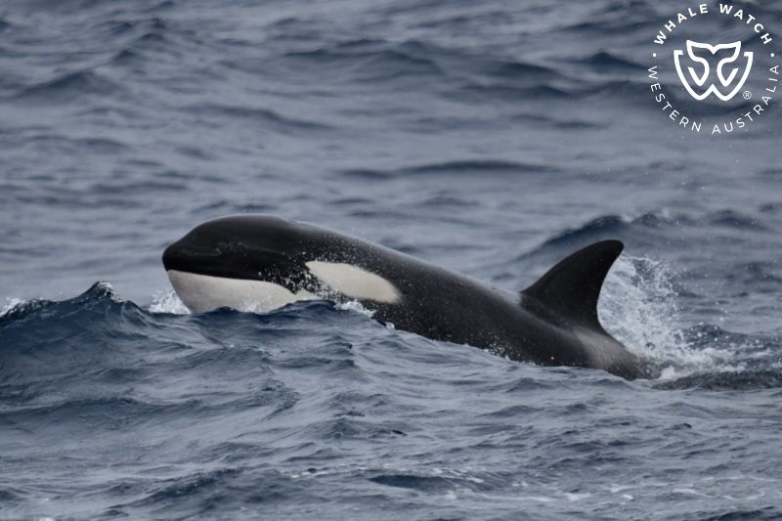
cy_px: 260
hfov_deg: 3.4
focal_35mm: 600
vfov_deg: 2.3
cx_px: 391
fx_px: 13030
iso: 1250
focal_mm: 600
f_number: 6.3
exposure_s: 1/8000
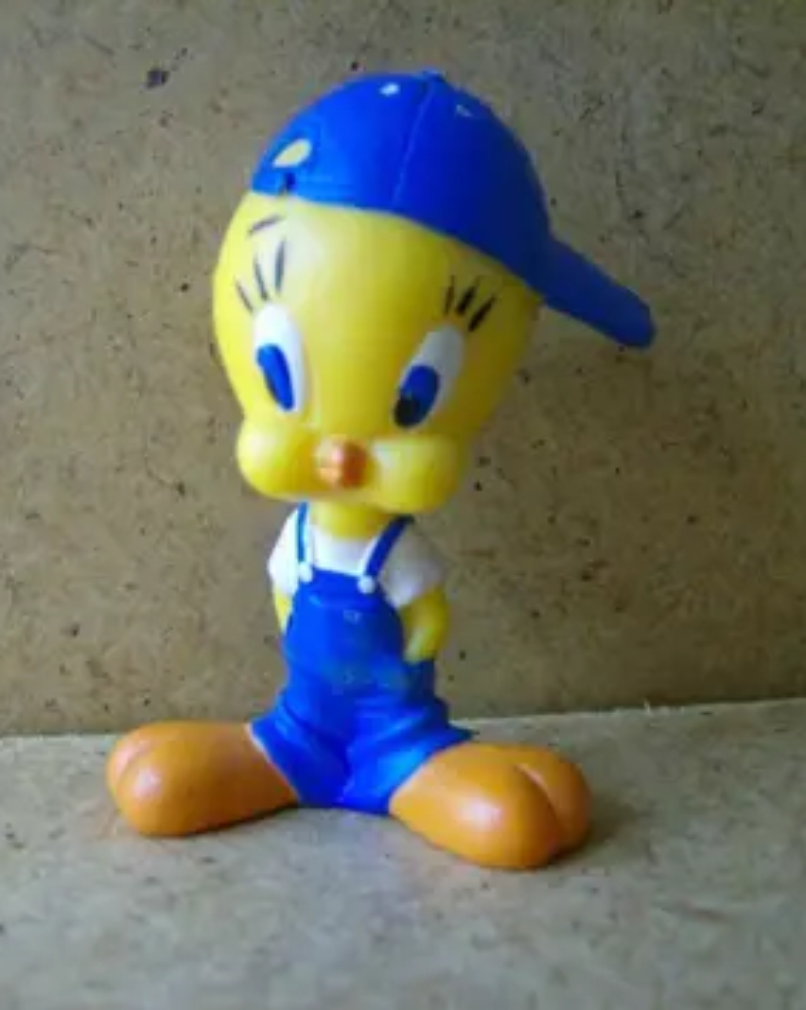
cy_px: 502
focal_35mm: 47
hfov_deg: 32.0
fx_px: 1404
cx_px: 379
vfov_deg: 39.6
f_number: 2.8
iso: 100
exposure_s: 1/68.7
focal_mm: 6
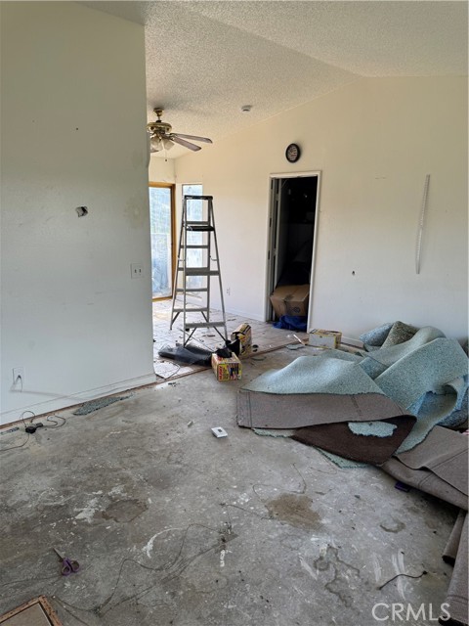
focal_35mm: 24
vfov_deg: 71.6
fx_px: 434
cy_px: 313
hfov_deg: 56.8
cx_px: 234
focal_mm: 6.76
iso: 100
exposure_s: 1/246
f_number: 1.78
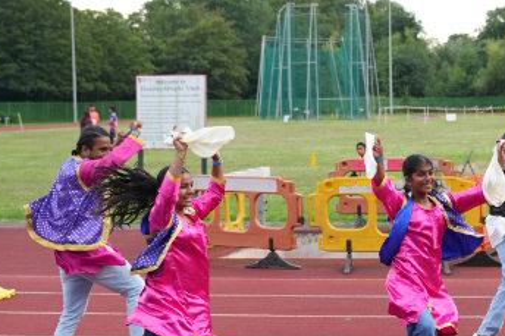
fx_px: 1441
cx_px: 423
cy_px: 193
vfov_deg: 13.3
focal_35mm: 103
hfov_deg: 19.6
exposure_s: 1/500
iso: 250
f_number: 2.8
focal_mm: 34.6
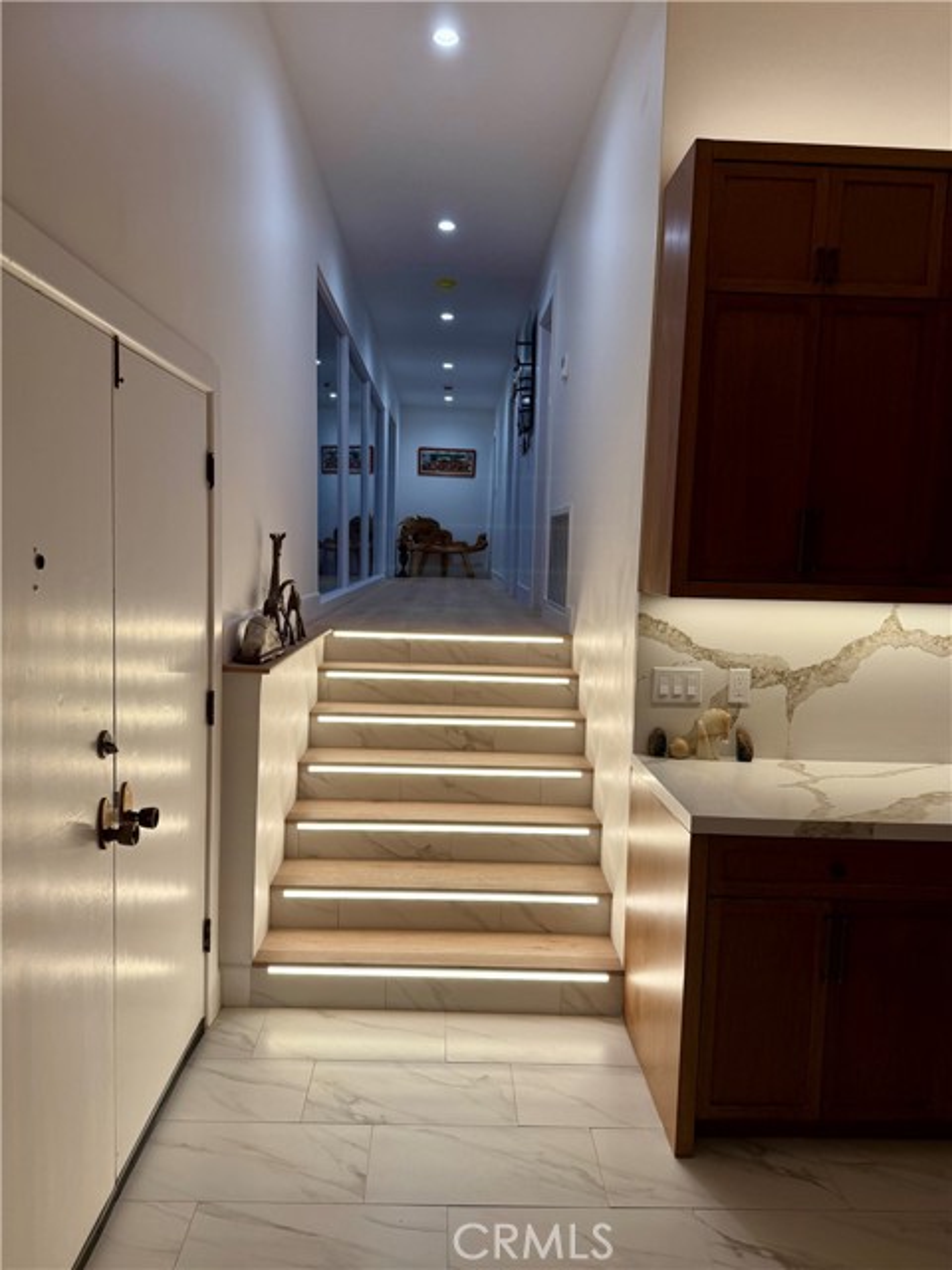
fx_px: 880
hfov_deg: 56.8
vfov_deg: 71.6
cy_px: 635
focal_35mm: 24
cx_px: 476
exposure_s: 1/229
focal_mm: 6.76
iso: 100
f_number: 1.78
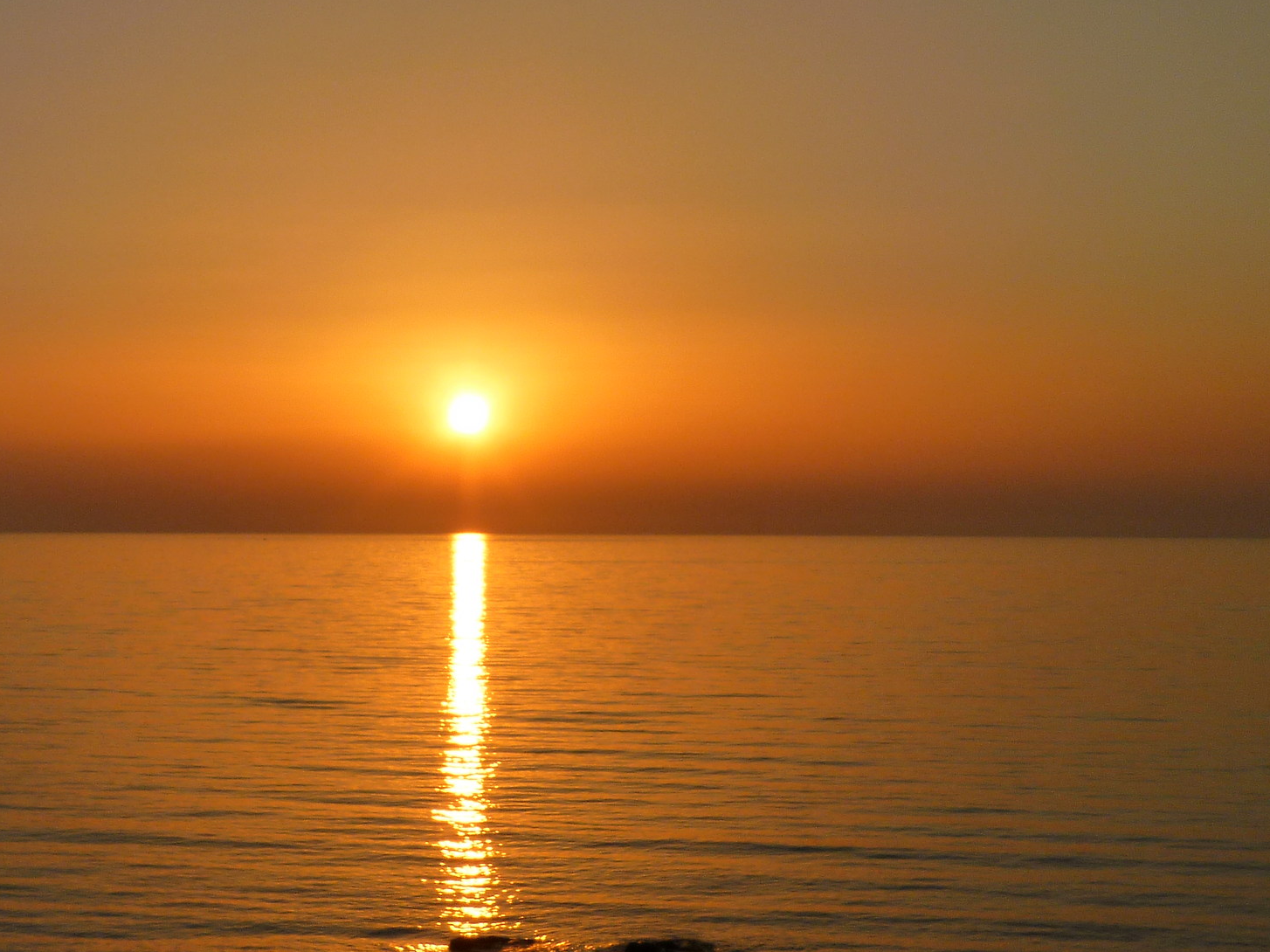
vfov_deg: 20.7
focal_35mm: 71
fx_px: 2604
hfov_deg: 27.4
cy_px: 475
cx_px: 527
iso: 125
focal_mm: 7.5
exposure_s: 1/640
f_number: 6.3
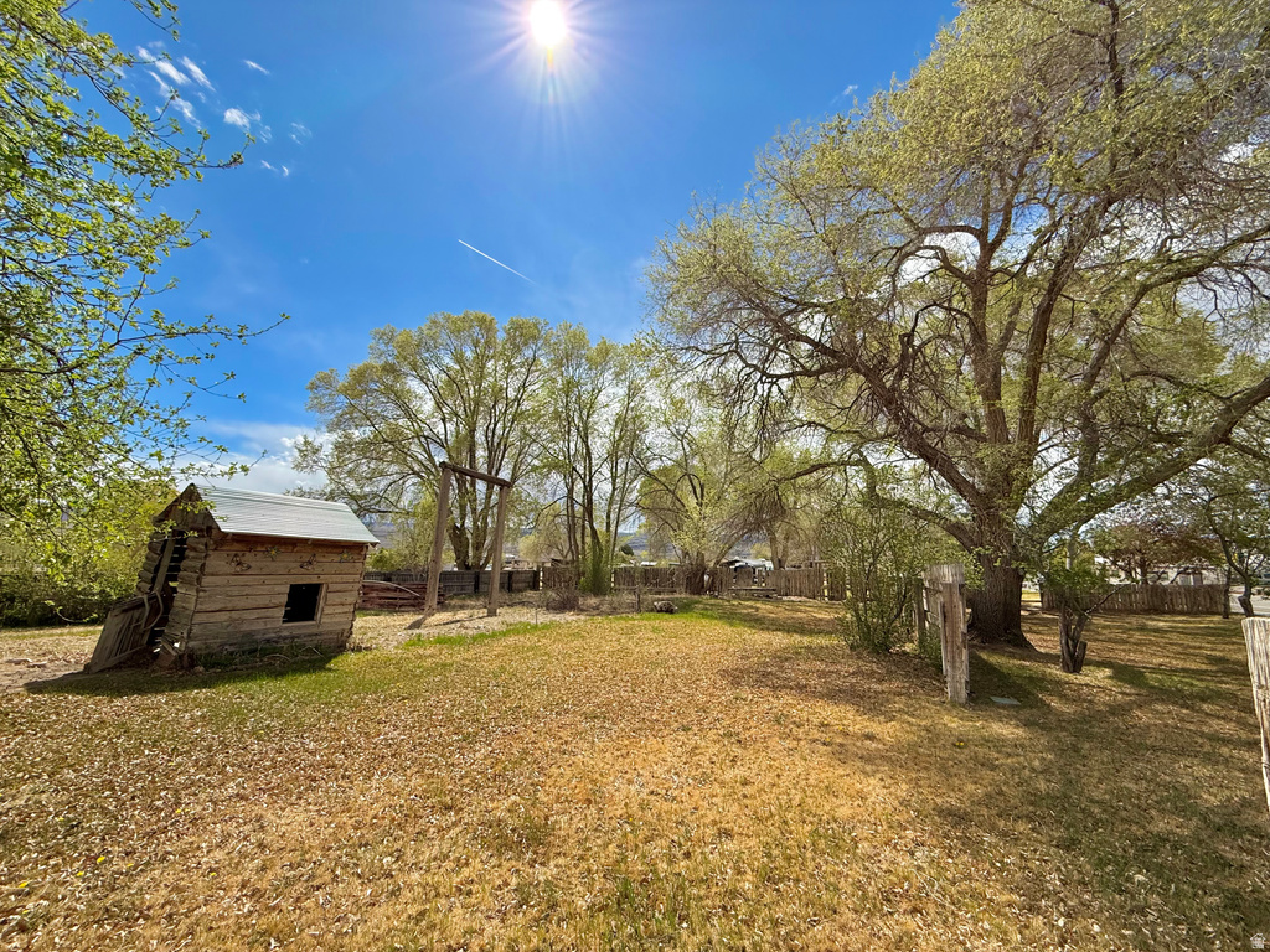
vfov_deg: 85.7
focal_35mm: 14
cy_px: 476
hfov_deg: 102.1
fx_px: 514
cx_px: 635
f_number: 2.2
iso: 50
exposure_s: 1/2320
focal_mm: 2.22
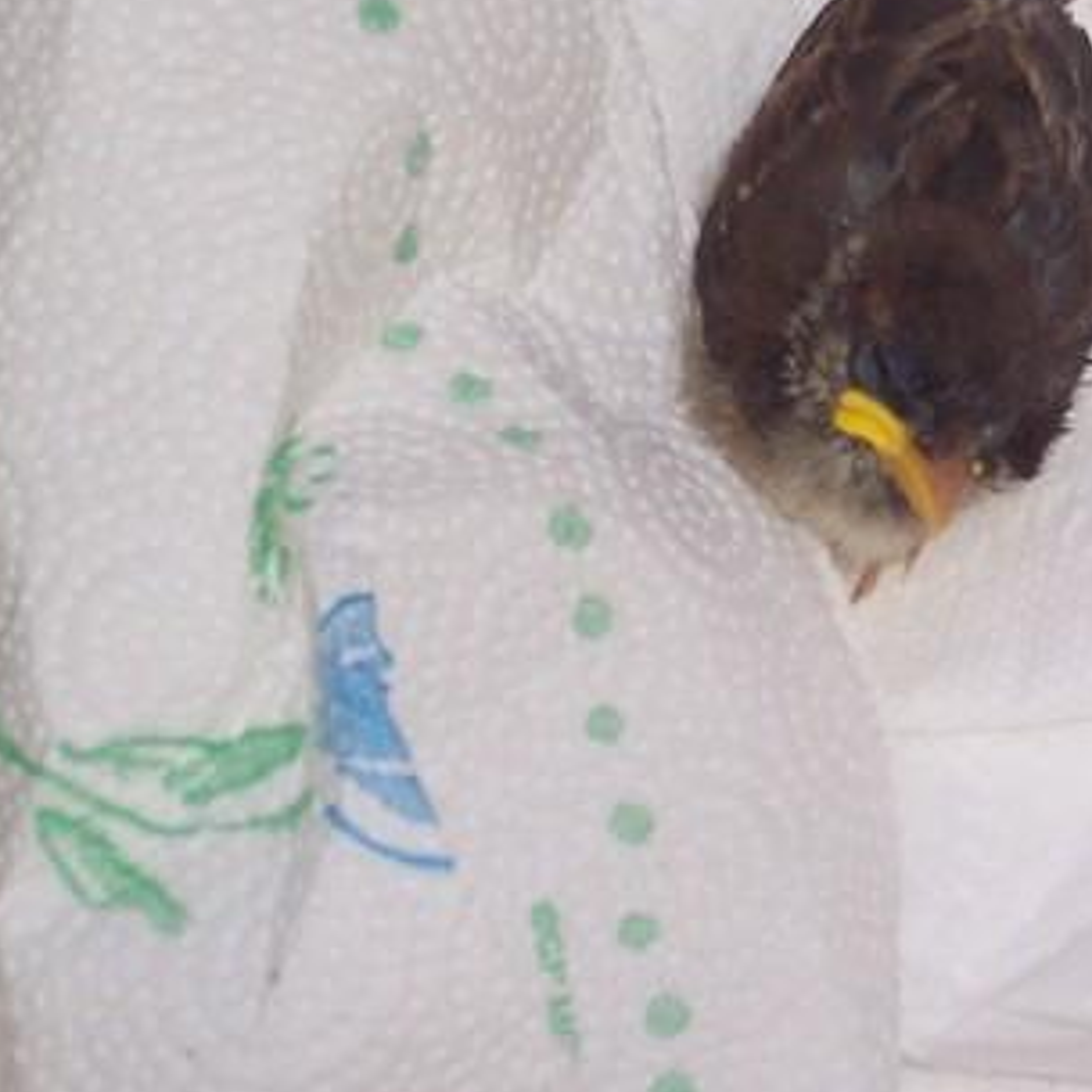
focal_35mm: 132
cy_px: 287
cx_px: 934
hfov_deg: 13.1
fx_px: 4711
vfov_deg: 13.2
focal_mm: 10.8
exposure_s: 1/90
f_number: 4
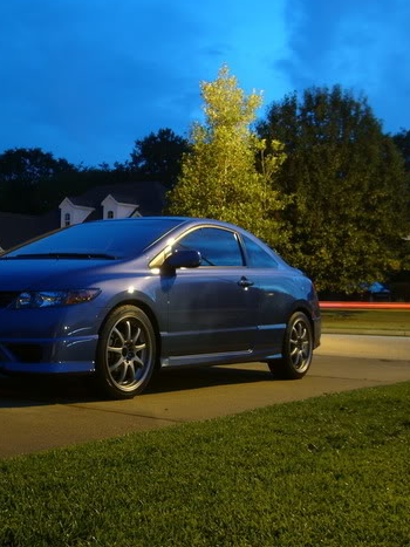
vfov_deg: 39.7
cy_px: 275
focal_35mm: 48
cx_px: 105
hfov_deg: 29.8
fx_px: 758
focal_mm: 5.8
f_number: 2.8
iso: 80
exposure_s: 8
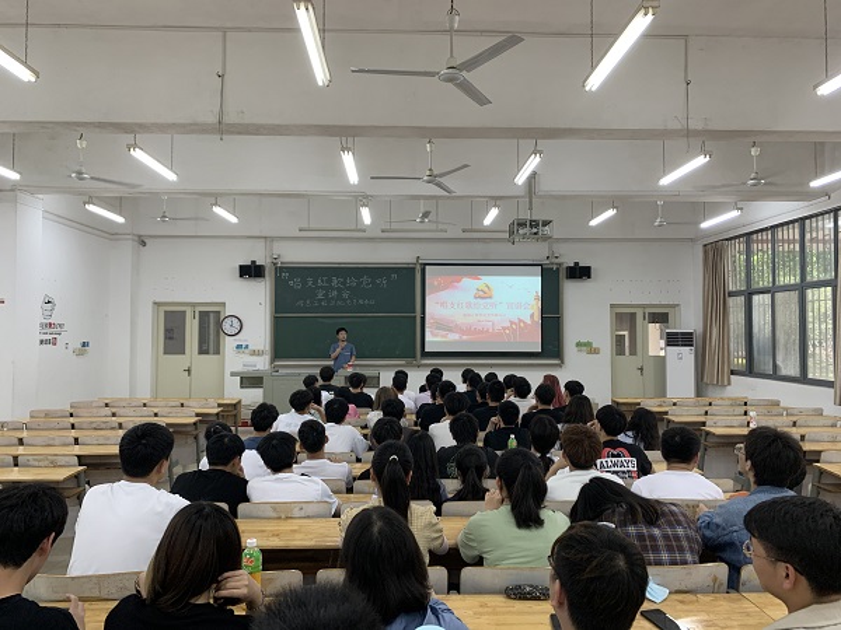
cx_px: 420
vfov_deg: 53.1
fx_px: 632
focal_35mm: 26
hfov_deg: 67.3
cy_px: 315
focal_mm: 4.25
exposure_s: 1/50
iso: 80
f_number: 1.8
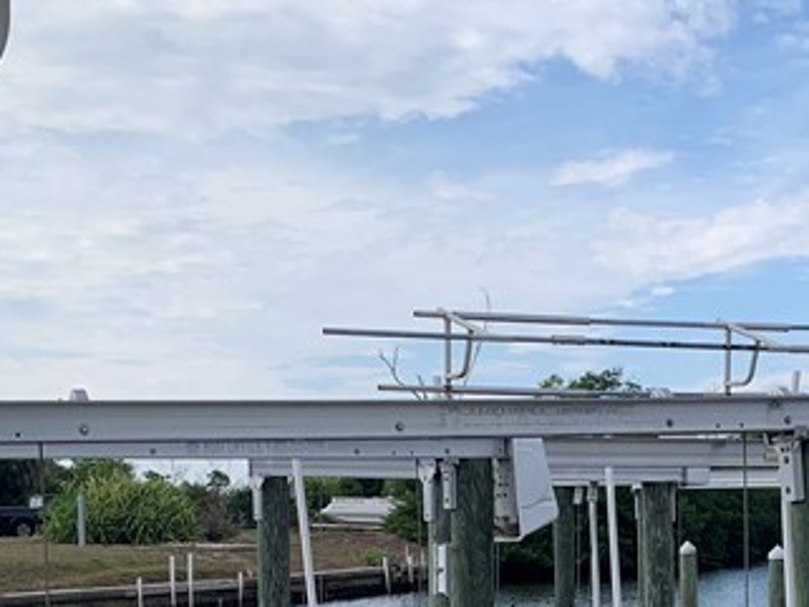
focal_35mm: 83
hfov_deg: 23.4
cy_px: 690
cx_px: 570
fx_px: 1940
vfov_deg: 17.1
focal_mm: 4.25
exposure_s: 1/2611
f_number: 1.8
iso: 25
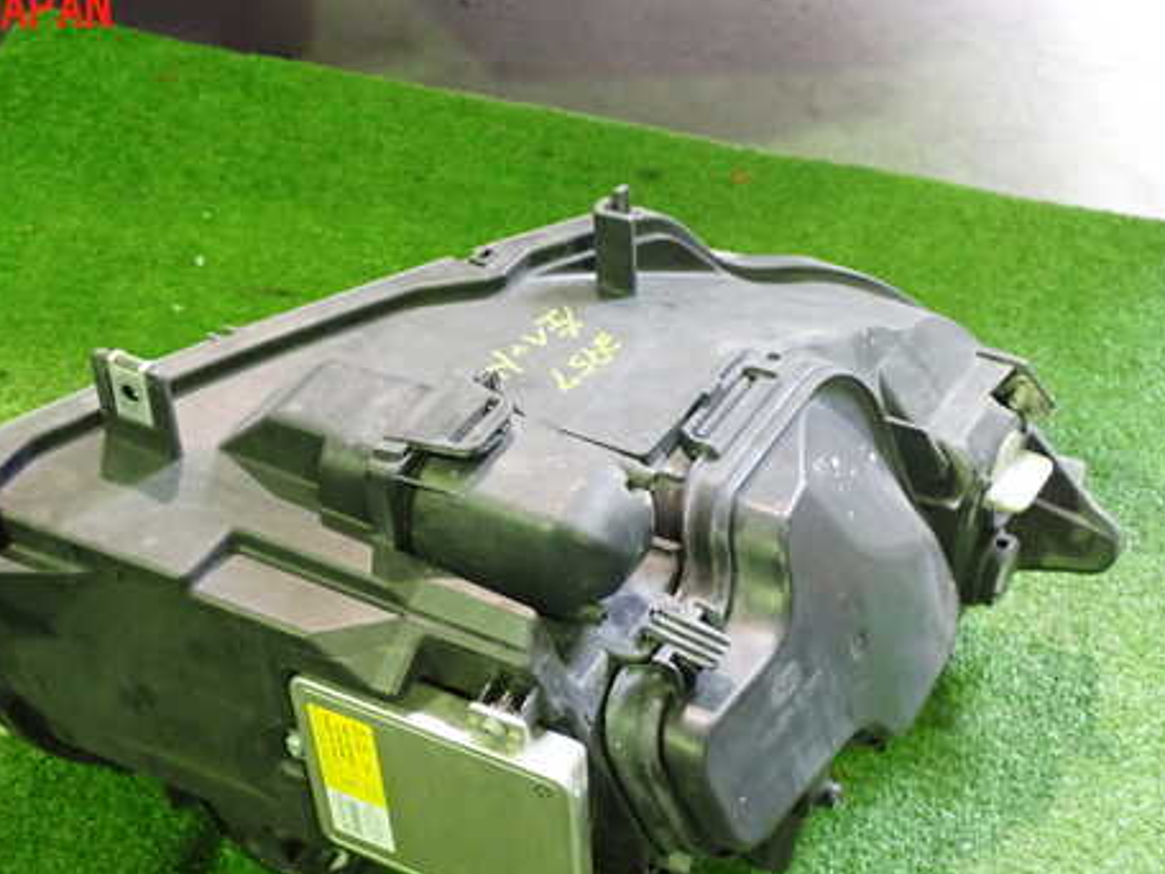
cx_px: 414
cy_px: 555
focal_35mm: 54
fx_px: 1817
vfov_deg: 26.9
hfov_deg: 35.3
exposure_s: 1/25
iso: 800
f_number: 2.8
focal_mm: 7.31
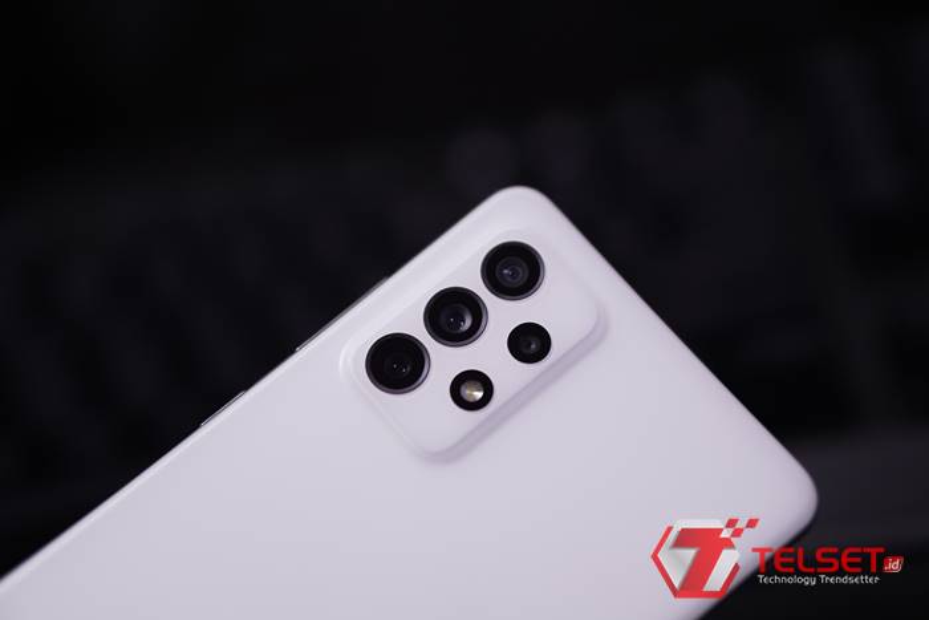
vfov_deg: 16.3
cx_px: 464
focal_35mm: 84
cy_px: 310
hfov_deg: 24.2
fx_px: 2168
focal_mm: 56
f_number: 1.4
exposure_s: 1/200
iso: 400
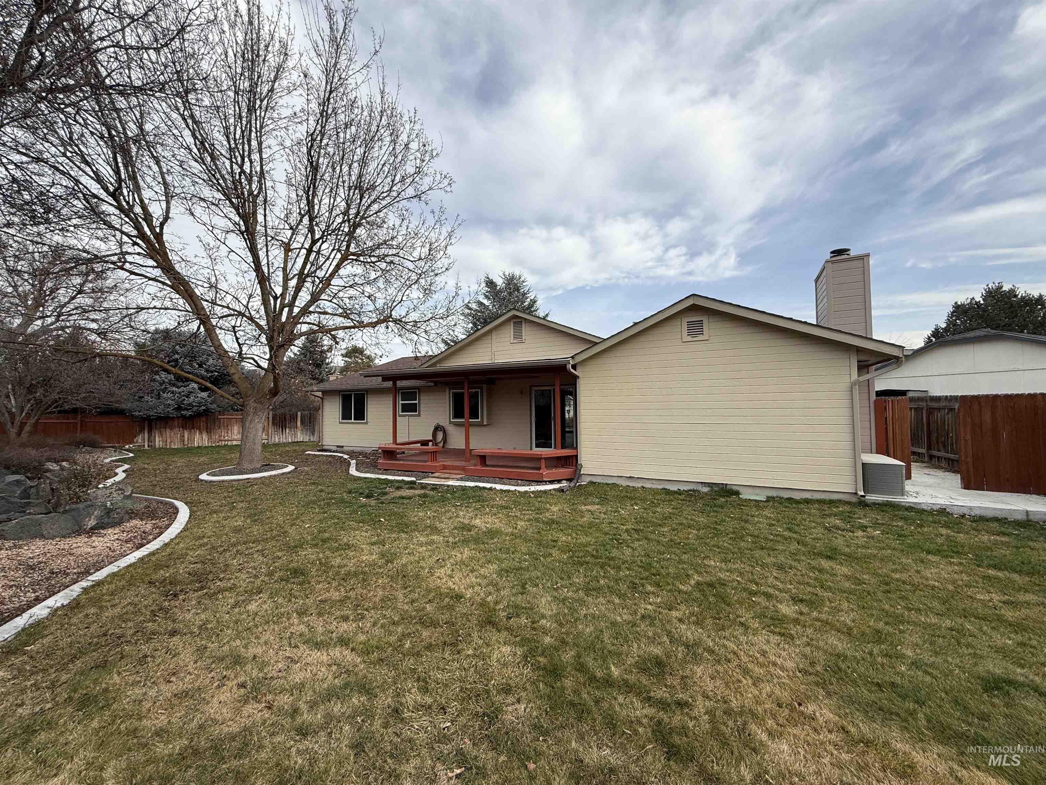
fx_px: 423
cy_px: 392
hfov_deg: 102.1
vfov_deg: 85.7
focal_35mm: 14
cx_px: 523
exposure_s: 1/1189
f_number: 2.2
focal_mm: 2.22
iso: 50
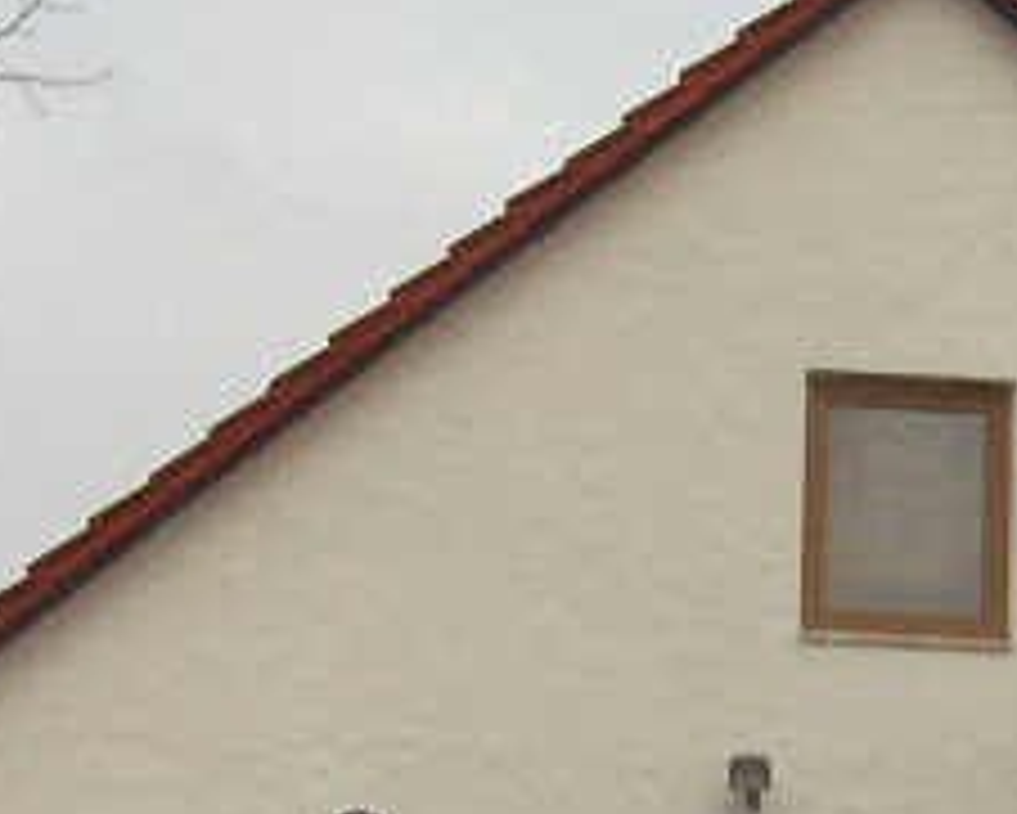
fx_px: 4155
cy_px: 967
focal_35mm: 138
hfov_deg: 13.8
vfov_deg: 11.0
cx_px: 976
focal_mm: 10.3
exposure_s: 1/200
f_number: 5
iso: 50
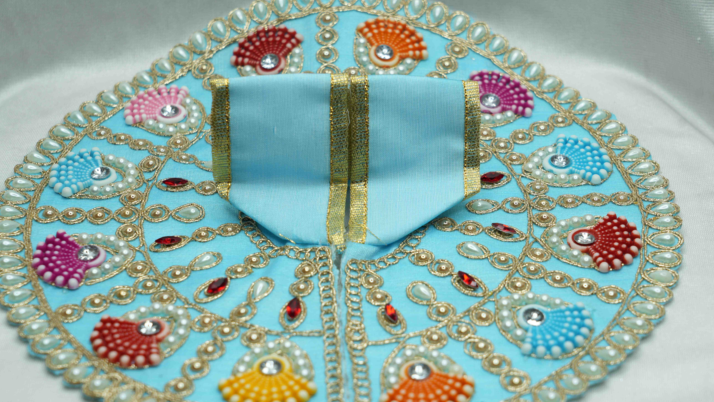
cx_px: 349
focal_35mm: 76
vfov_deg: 15.9
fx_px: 1439
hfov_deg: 27.9
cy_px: 237
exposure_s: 1/50
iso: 160
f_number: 7.1
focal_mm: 65
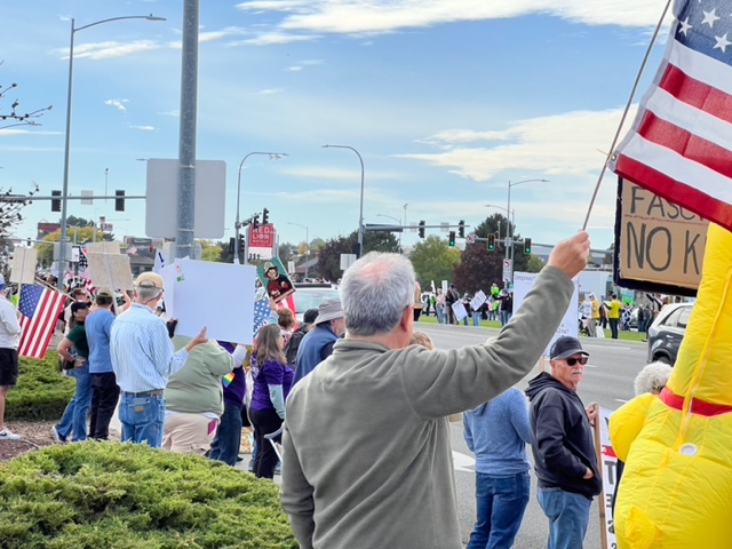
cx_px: 366
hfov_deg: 25.3
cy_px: 274
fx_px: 1628
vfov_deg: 19.1
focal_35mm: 77
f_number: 2.8
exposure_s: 1/861
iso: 32
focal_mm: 9
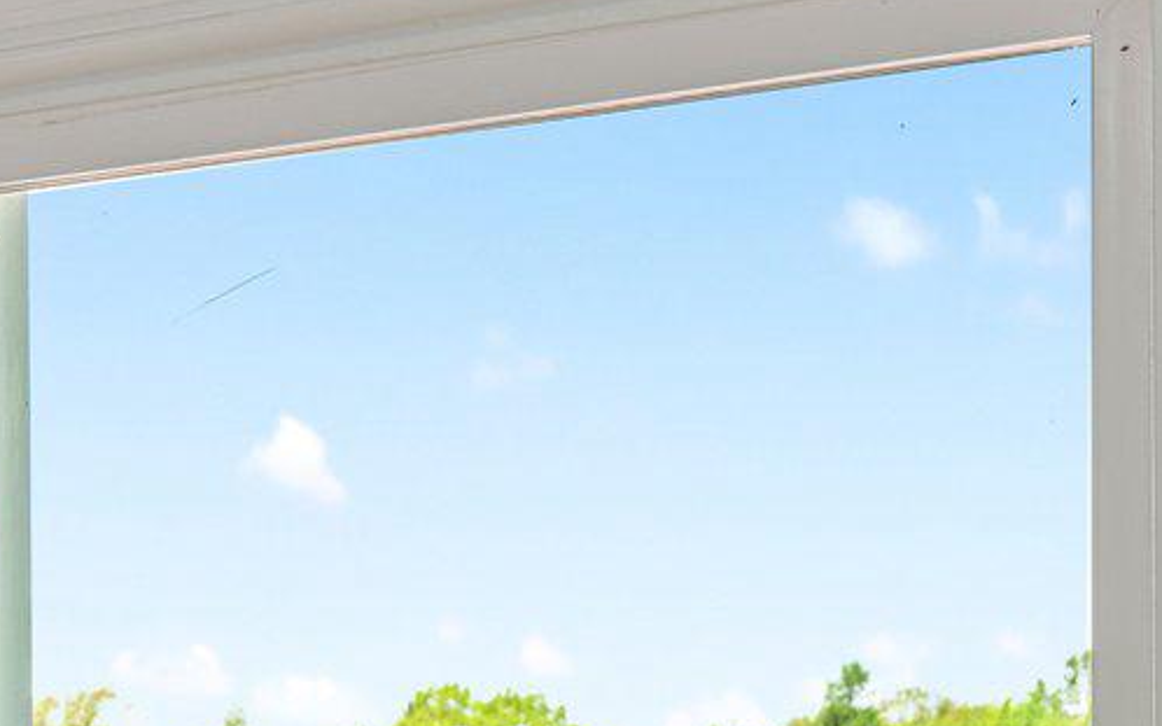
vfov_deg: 9.8
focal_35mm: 130
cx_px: 541
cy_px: 1042
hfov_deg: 16.1
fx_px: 4116
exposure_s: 1/40
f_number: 7.1
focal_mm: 31
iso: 320
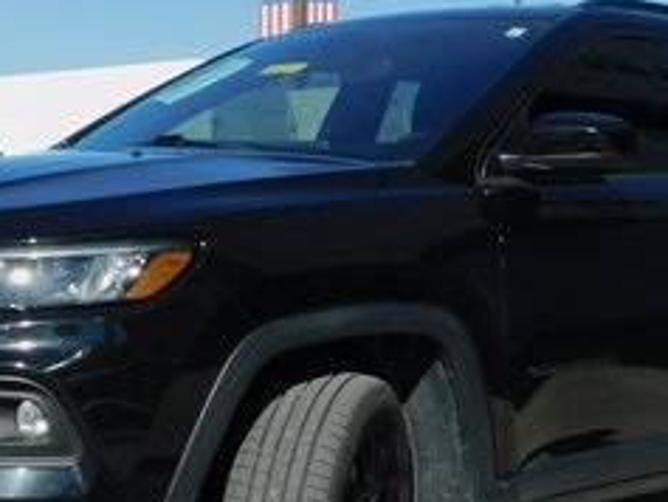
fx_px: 1564
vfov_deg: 18.1
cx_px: 330
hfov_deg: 24.1
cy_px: 381
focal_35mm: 81
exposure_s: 1/500
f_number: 6.4
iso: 125
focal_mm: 5.3
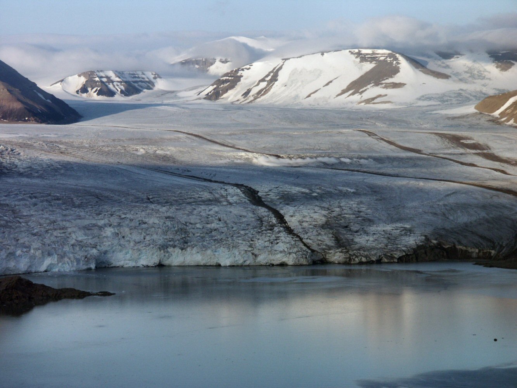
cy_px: 194
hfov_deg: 11.6
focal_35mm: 170
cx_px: 258
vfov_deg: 8.7
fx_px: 2539
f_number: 7.1
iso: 100
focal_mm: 43.44
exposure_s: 1/320
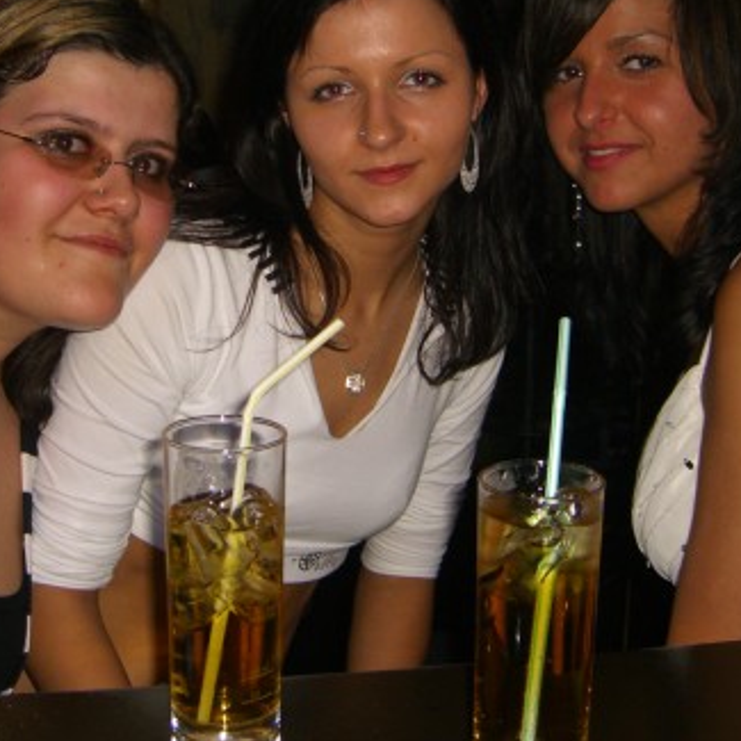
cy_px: 235
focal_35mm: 62
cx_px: 306
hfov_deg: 27.7
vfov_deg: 27.5
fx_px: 1502
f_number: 2.8
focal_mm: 7.9
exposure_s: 1/60
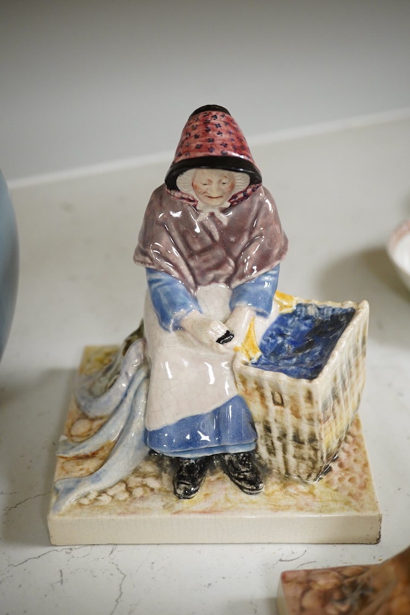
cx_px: 205
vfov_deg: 43.6
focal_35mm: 45
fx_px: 769
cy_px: 308
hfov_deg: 29.9
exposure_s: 1/160
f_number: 6.3
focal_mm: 30
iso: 2500
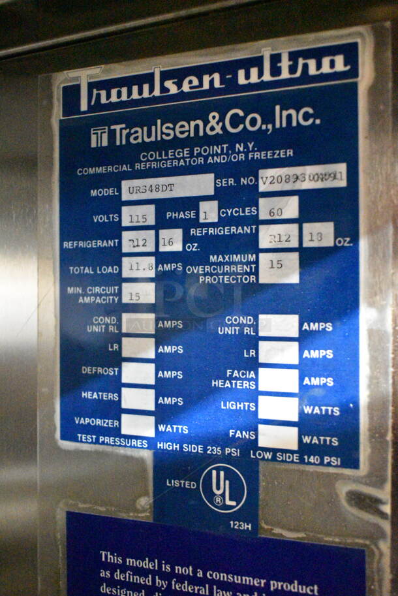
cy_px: 298
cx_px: 199
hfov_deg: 38.4
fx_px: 571
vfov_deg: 55.1
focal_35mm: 34
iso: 20000
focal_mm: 23
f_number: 3.8
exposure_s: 1/40
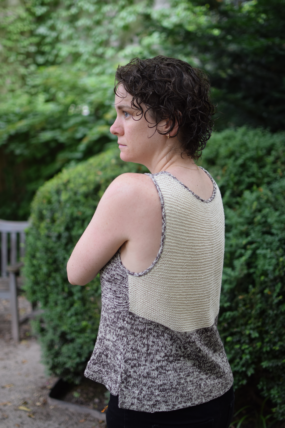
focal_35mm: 52
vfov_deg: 37.9
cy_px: 214
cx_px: 142
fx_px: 623
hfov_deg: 25.8
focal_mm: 35
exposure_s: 1/100
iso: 400
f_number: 1.8
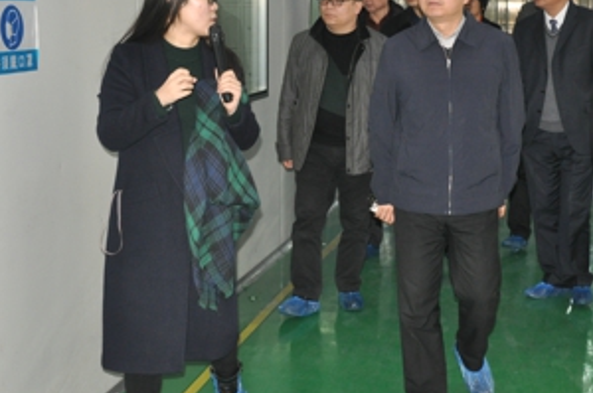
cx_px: 455
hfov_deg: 30.4
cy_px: 134
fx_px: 1069
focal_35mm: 65
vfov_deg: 20.8
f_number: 4
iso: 800
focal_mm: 26
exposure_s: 1/60
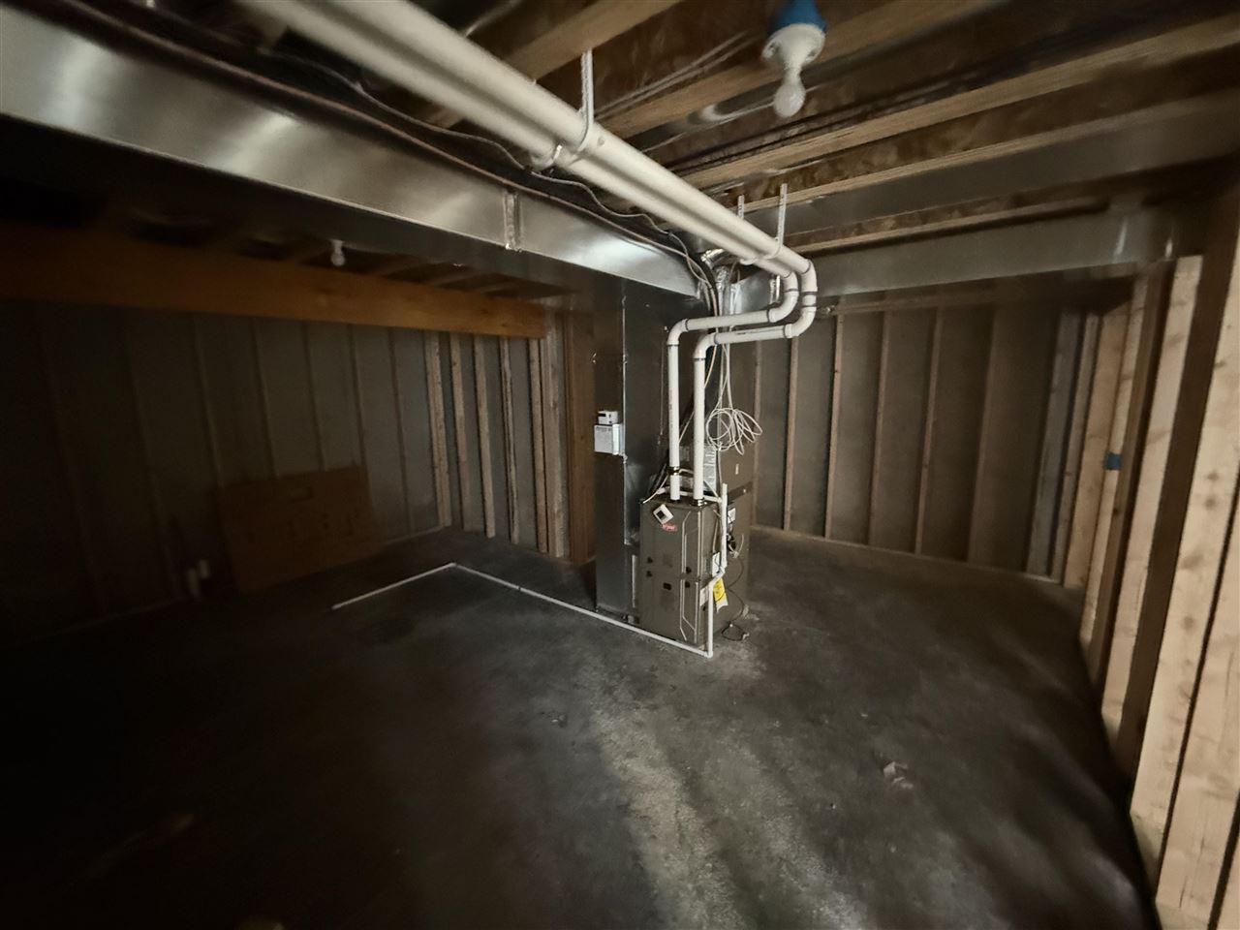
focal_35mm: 14
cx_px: 620
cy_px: 465
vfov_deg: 85.7
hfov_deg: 102.1
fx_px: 502
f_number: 2.2
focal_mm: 2.22
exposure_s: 1/26
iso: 3200
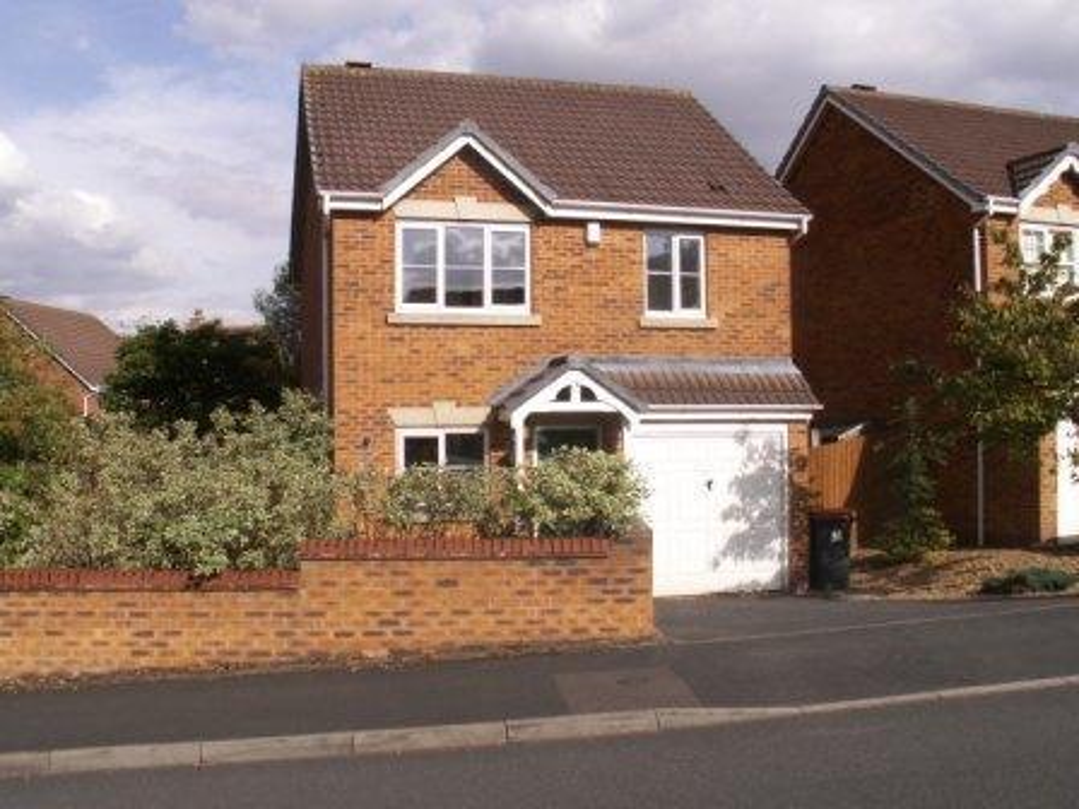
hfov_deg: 52.6
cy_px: 404
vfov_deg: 40.7
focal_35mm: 35
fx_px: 1091
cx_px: 540
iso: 50
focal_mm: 5.86
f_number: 7.1
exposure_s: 1/250
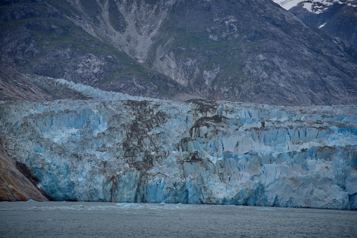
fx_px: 1190
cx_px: 178
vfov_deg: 11.4
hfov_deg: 17.1
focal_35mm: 120
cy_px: 119
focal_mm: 120
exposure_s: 1/250
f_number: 5
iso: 100
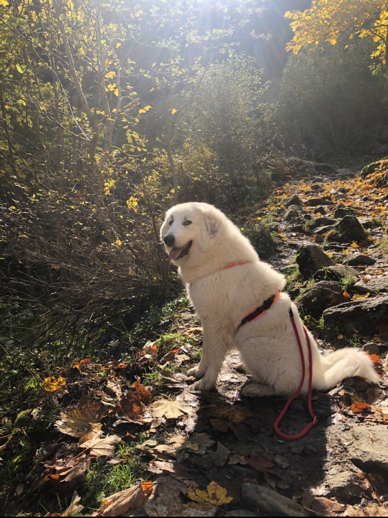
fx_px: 419
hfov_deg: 49.7
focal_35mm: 28
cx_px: 194
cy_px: 259
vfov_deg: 63.5
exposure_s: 1/287
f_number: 1.8
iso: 20
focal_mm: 3.99
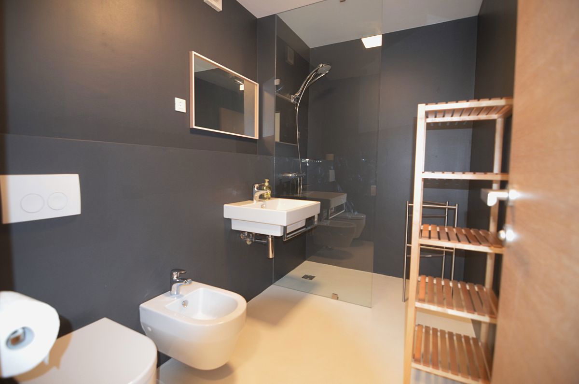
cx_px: 290
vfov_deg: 71.8
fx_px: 265
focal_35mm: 16
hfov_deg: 95.1
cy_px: 192
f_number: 2.8
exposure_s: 1/60
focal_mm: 11
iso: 1000
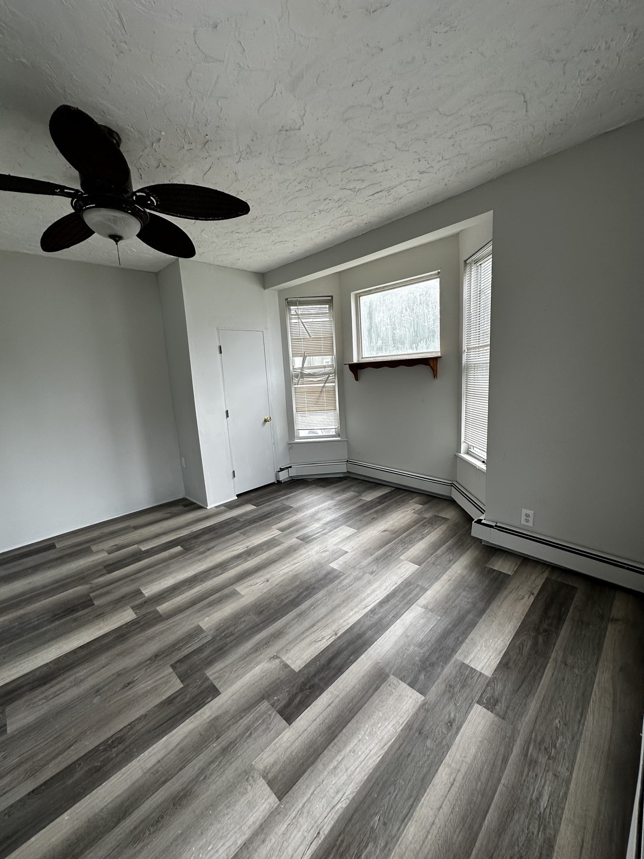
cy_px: 430
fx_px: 347
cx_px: 322
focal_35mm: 14
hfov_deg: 85.7
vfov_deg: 102.1
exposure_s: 1/99
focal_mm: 2.22
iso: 50
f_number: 2.2
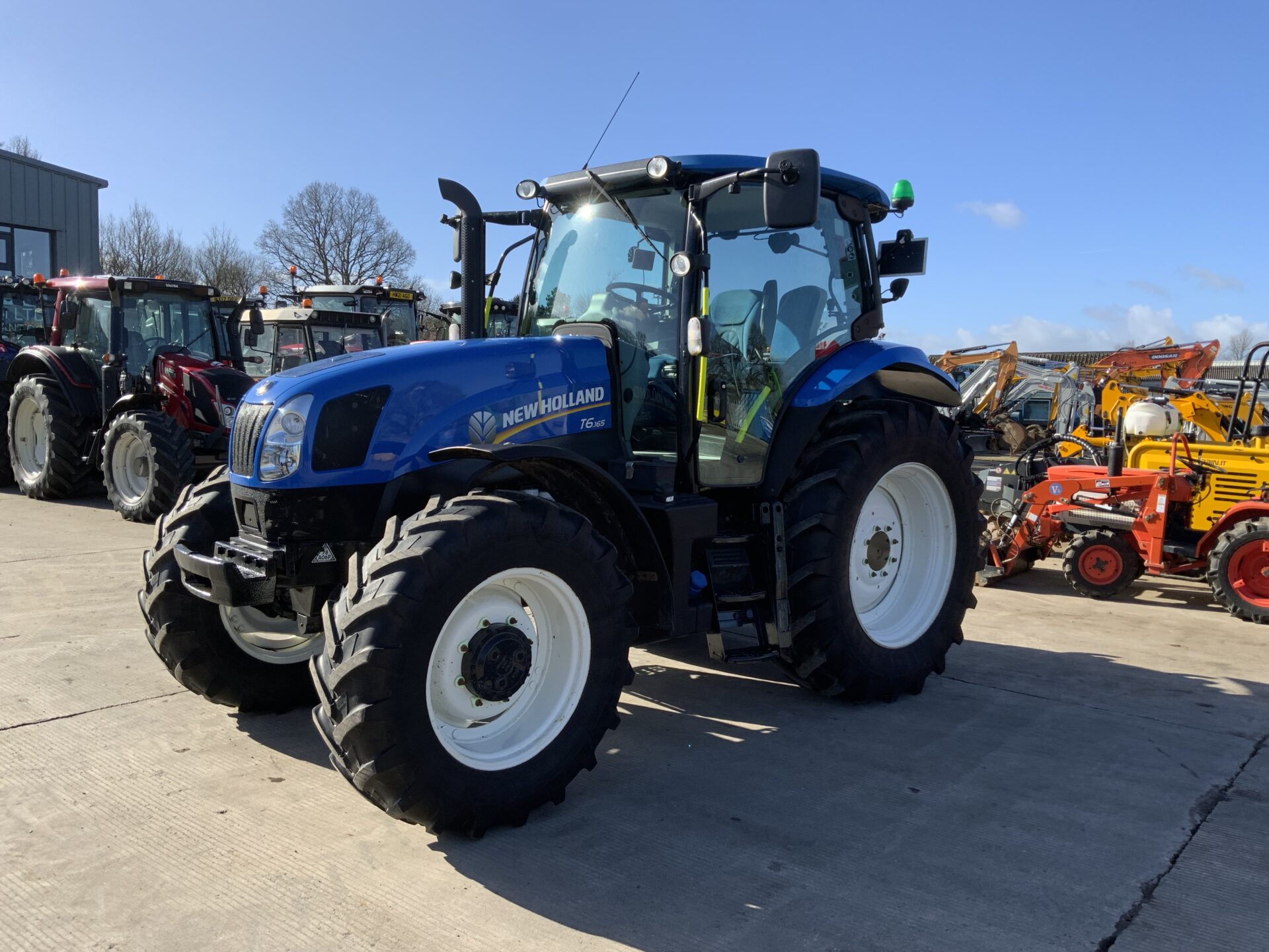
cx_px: 634
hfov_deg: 61.7
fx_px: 1063
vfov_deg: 48.2
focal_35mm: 29
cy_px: 476
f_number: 1.8
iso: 16
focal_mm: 3
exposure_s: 1/1250
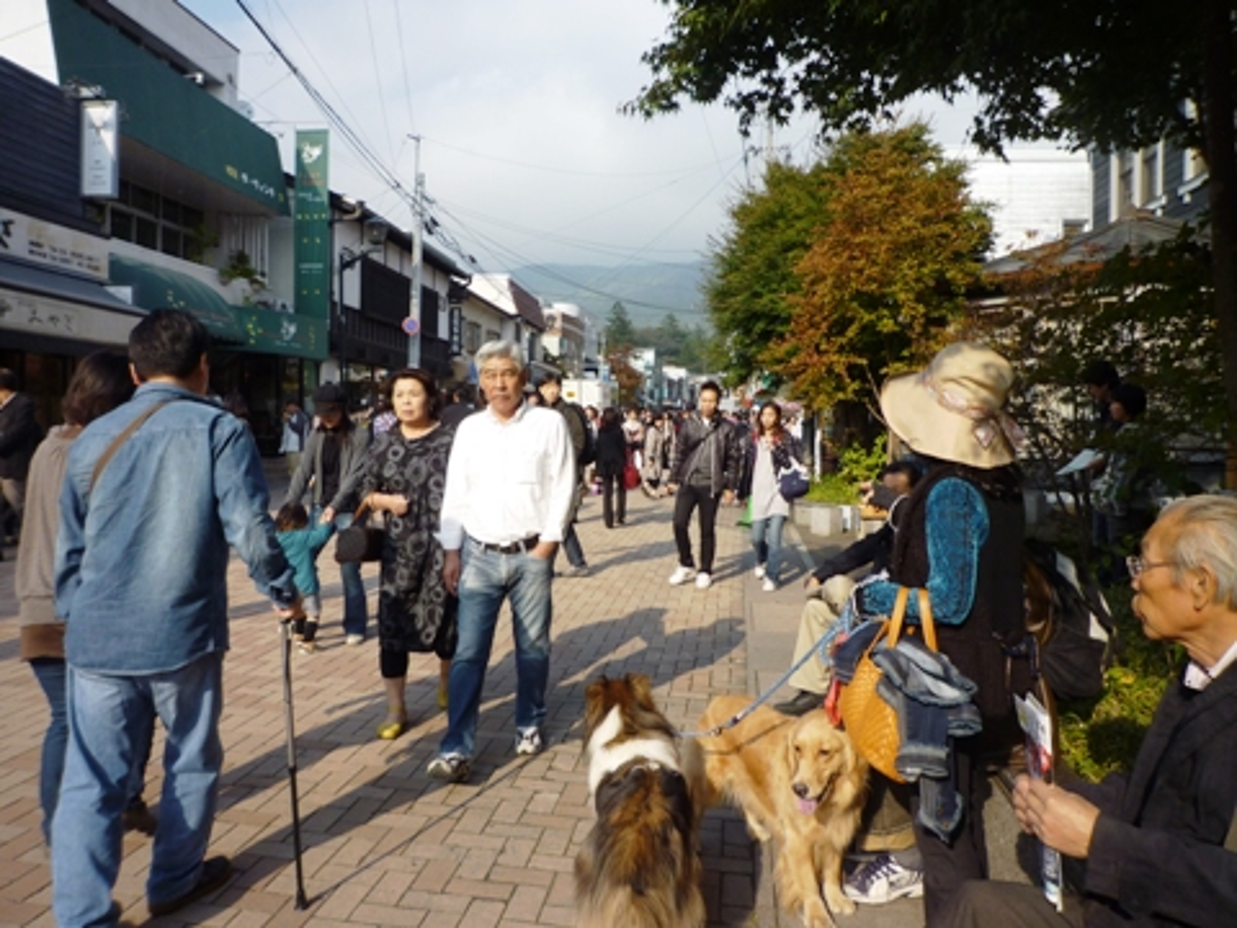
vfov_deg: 54.9
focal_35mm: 25
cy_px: 464
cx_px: 618
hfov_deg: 69.4
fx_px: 893
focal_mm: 4.4
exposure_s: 1/500
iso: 80
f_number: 3.5
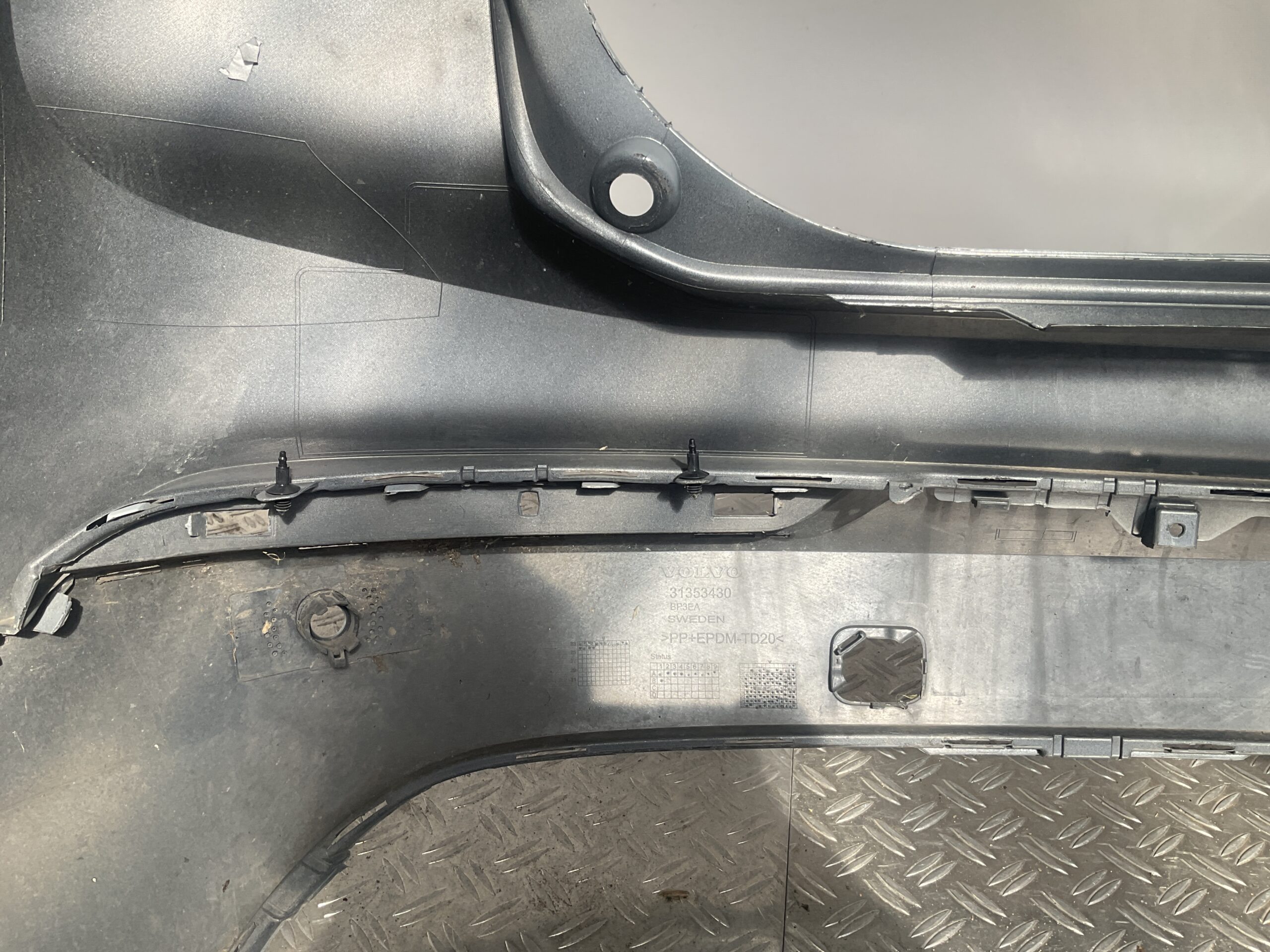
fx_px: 1064
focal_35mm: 29
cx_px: 635
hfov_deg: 61.7
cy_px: 476
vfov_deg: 48.2
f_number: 1.8
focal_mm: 3
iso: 16
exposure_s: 1/514
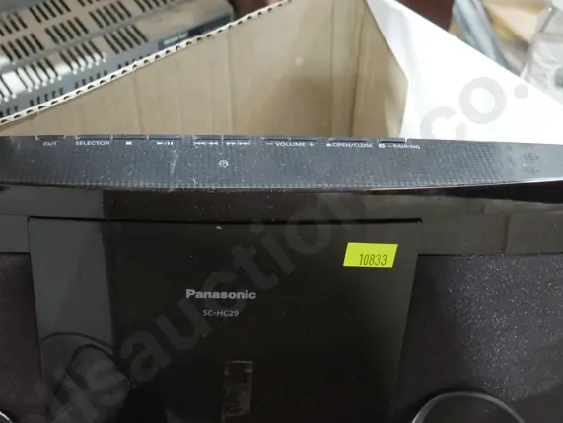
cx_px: 190
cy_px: 319
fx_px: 993
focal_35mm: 61
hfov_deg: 31.4
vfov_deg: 23.8
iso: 2500
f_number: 4
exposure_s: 1/60
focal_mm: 17
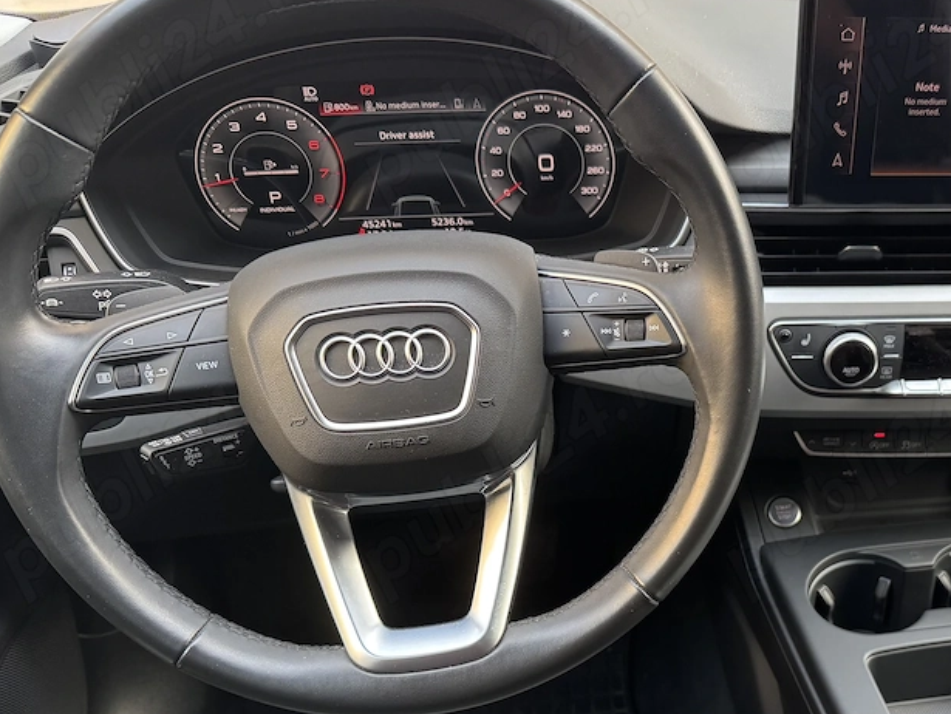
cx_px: 708
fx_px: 1072
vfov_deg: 36.4
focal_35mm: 39
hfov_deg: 46.2
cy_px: 488
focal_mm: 6.76
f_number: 1.78
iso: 250
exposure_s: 1/60
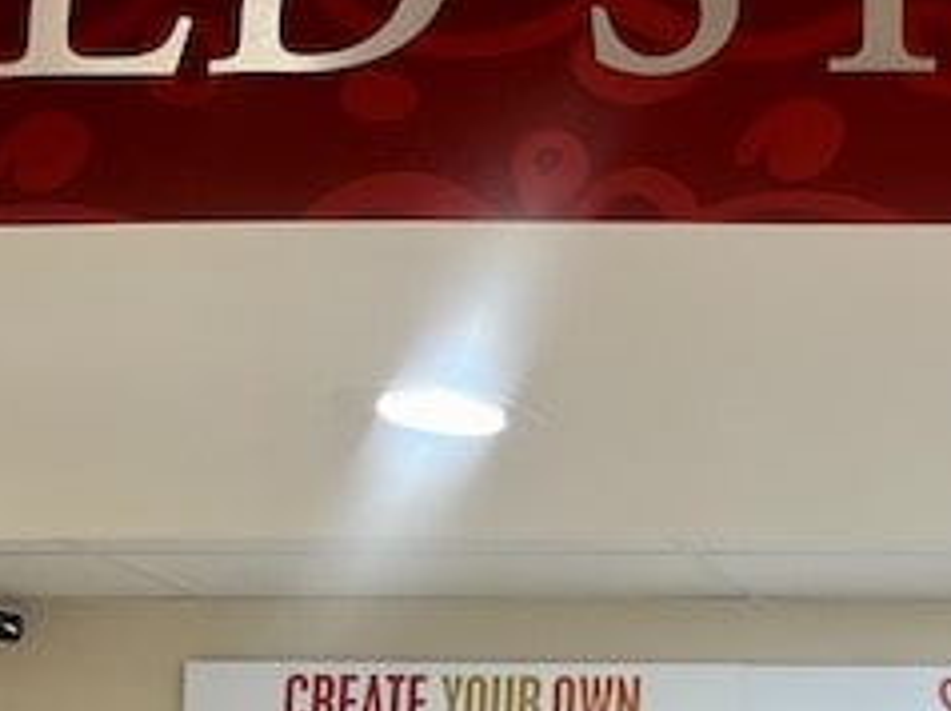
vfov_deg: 17.0
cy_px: 965
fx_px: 2223
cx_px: 1466
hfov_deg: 20.4
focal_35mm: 81
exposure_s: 1/120
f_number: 1.6
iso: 50
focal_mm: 5.1
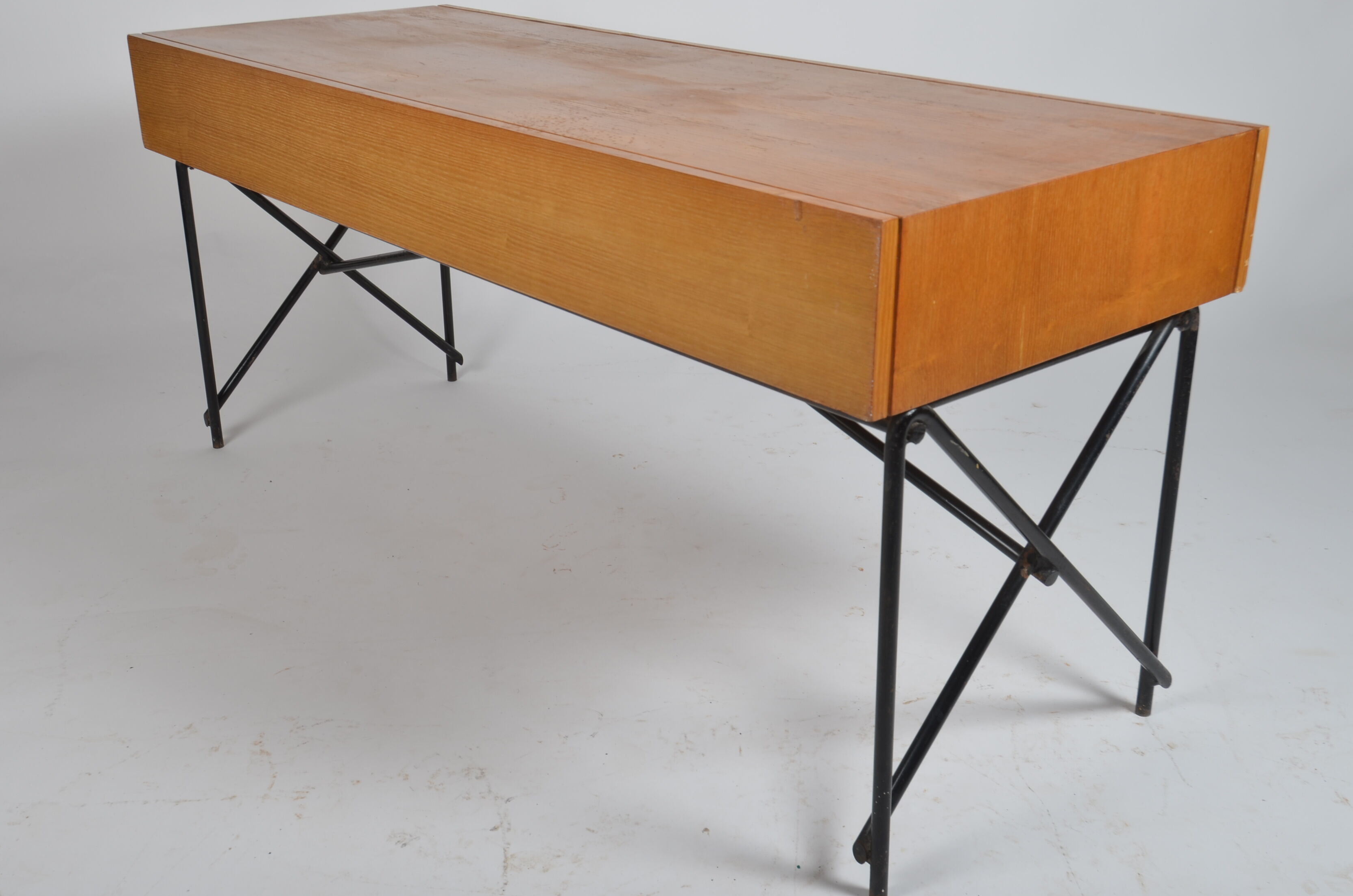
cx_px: 647
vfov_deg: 33.3
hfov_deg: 48.5
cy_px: 425
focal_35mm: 40
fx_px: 1500
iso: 100
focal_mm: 24
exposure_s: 1/125
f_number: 11
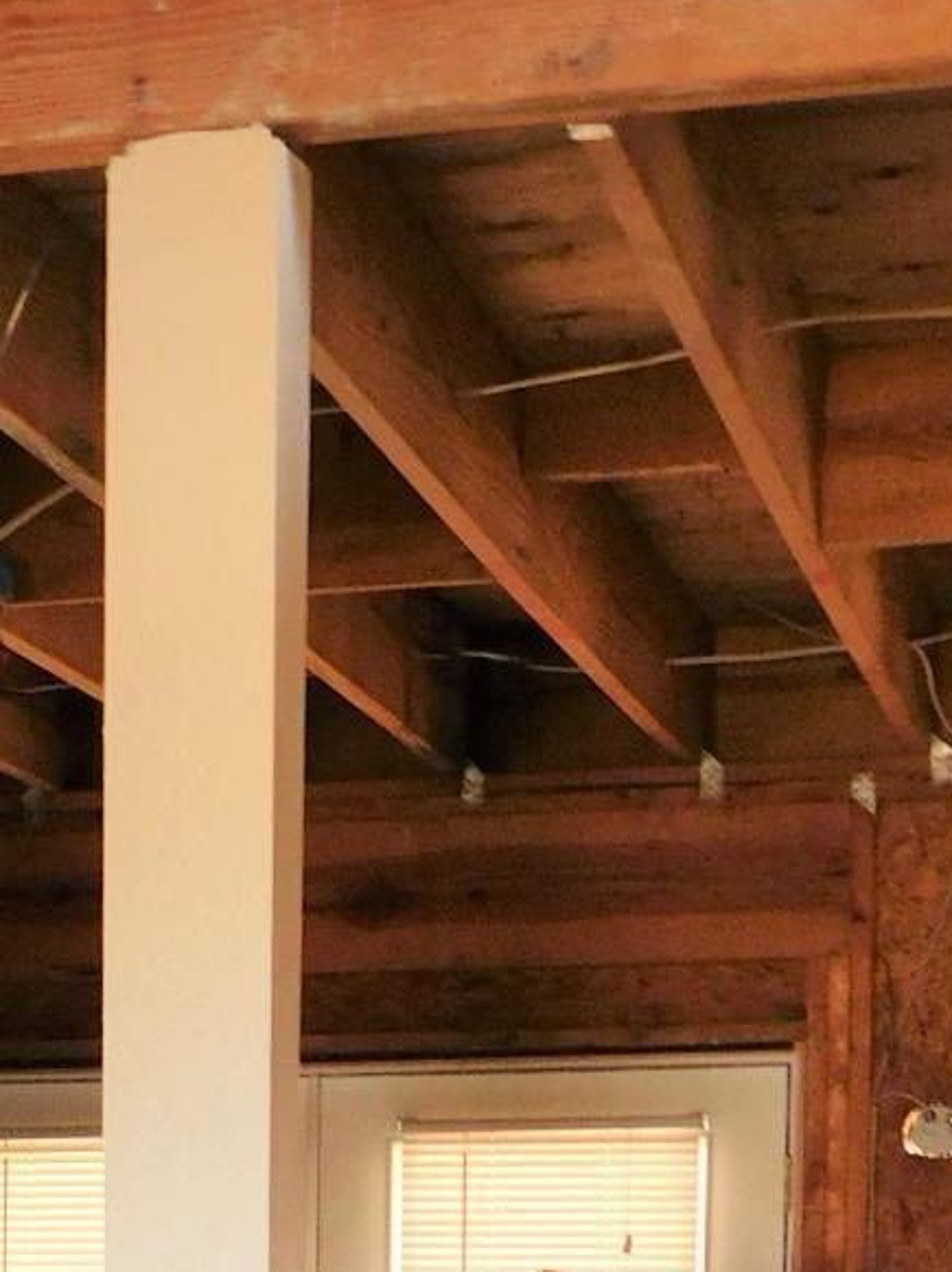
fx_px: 4552
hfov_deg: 11.5
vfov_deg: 14.9
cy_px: 1830
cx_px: -390
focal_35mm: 124
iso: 250
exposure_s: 1/30
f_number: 3.5
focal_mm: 6.3
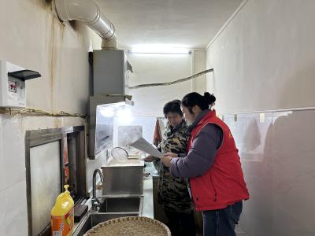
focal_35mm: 24
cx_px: 158
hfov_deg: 71.6
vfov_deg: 56.8
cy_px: 118
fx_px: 218
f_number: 1.78
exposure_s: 1/100
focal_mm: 6.86
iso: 125
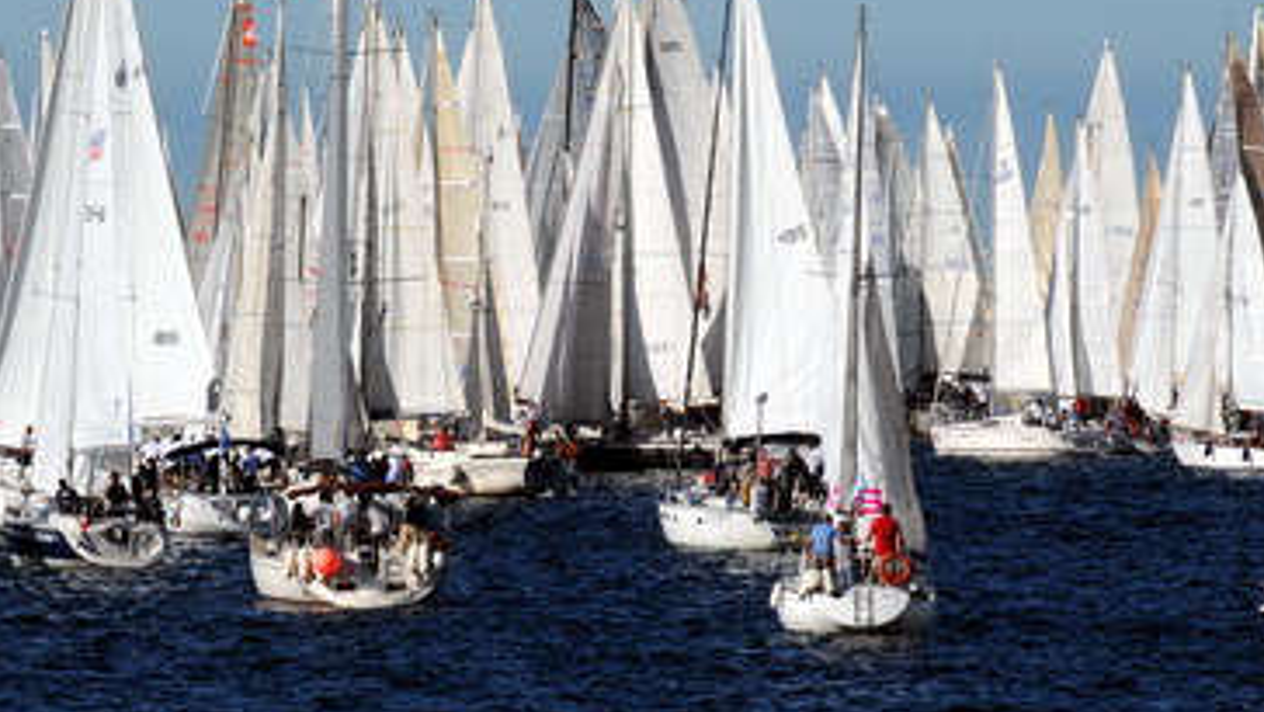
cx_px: 368
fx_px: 17333
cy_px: 280
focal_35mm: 517
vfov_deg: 2.4
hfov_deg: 4.2
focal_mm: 200
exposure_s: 1/640
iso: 200
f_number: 13
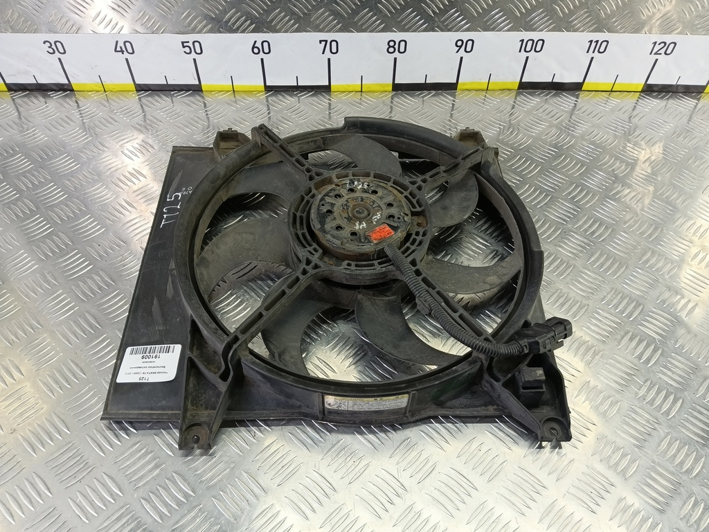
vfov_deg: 58.9
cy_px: 266
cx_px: 354
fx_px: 471
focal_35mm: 23
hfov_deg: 73.9
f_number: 1.6
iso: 145
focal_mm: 4.11
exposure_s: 1/50
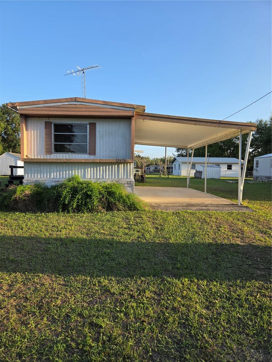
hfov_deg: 58.9
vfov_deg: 73.9
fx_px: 241
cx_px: 136
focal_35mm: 23
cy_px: 181
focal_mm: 5.4
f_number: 1.8
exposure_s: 1/1167
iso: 80
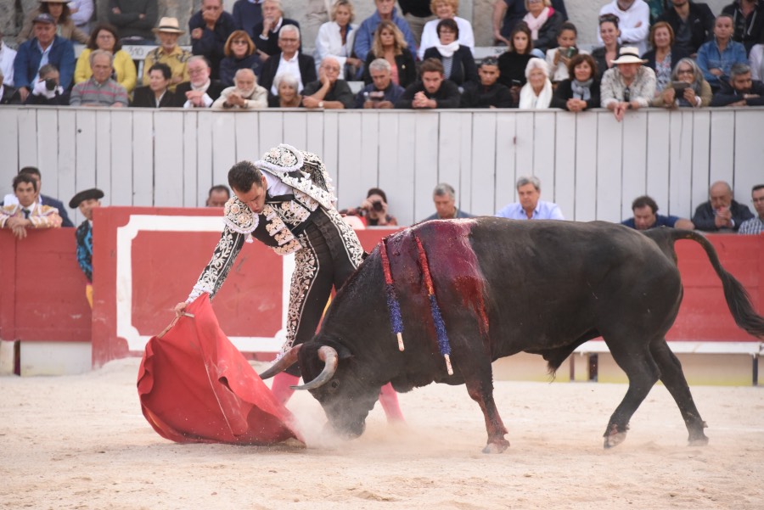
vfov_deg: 7.2
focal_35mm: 190
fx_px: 4034
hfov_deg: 10.8
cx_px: 382
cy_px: 255
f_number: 5.6
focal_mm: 190
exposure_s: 1/640
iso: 4500
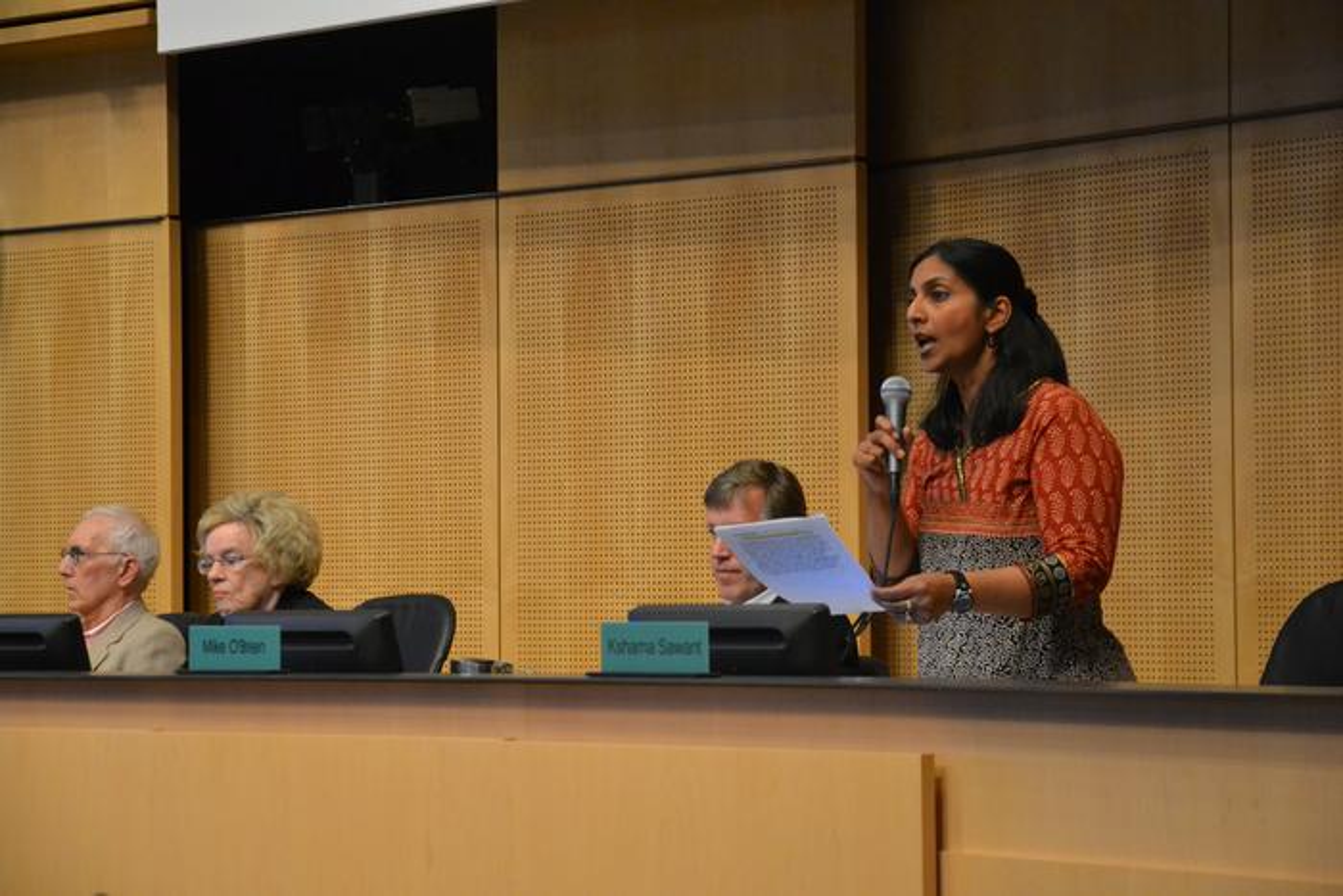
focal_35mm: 105
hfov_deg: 19.5
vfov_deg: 13.0
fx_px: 3918
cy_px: 448
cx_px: 672
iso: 2500
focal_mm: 70
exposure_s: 1/125
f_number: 4.5
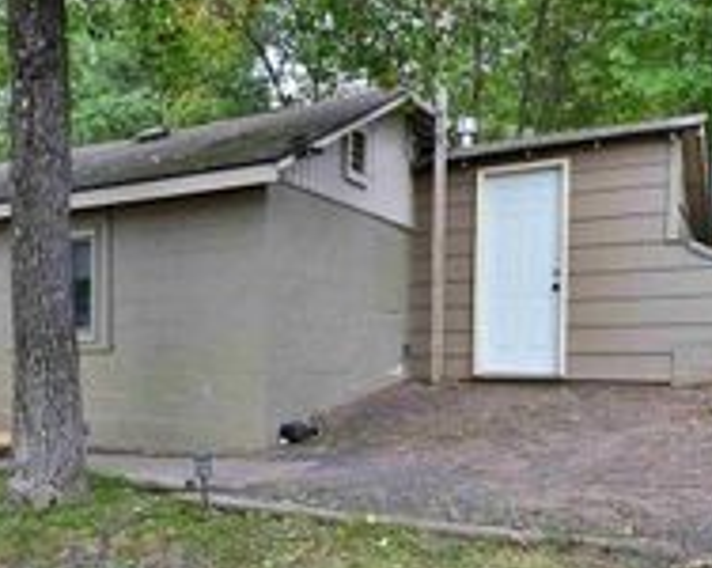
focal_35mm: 40
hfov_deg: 44.6
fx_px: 842
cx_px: 193
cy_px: 369
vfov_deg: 37.0
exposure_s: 1/160
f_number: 5.6
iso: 250
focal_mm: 16
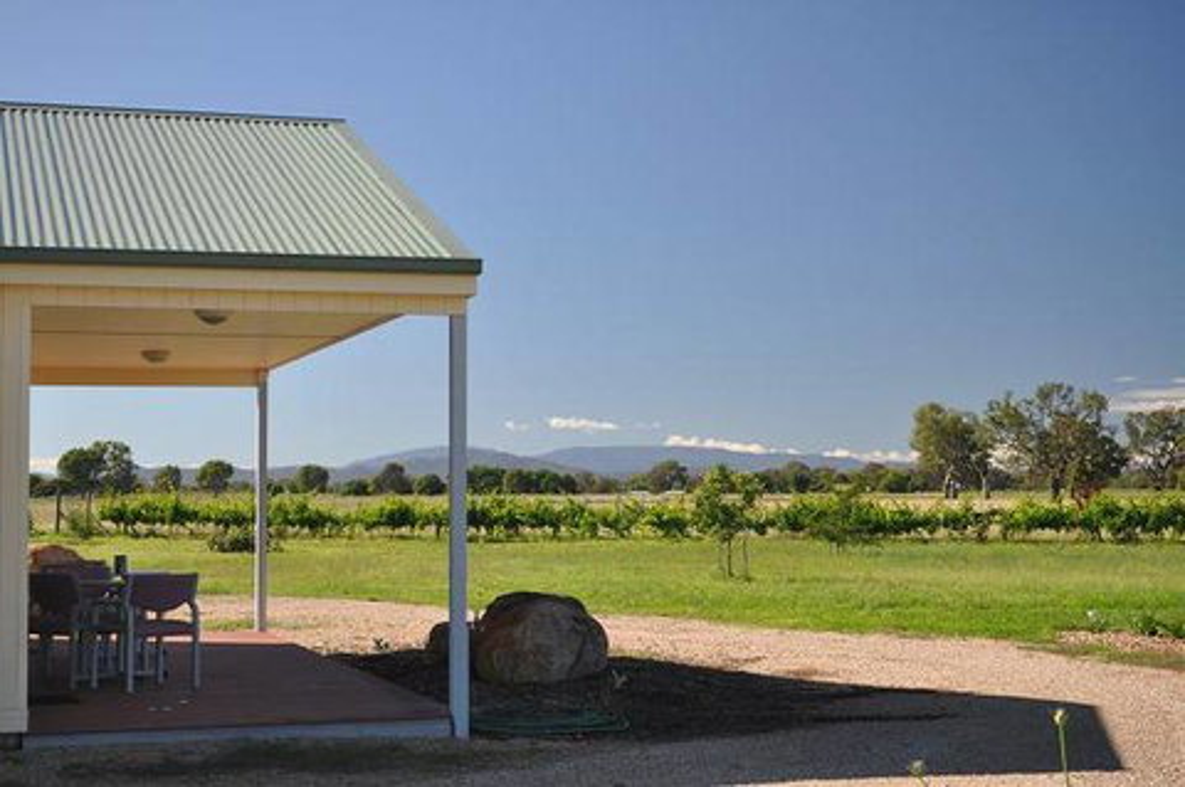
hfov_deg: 33.4
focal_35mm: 60
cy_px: 394
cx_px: 592
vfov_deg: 22.6
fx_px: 1973
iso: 200
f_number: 6.3
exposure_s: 1/160
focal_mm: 40
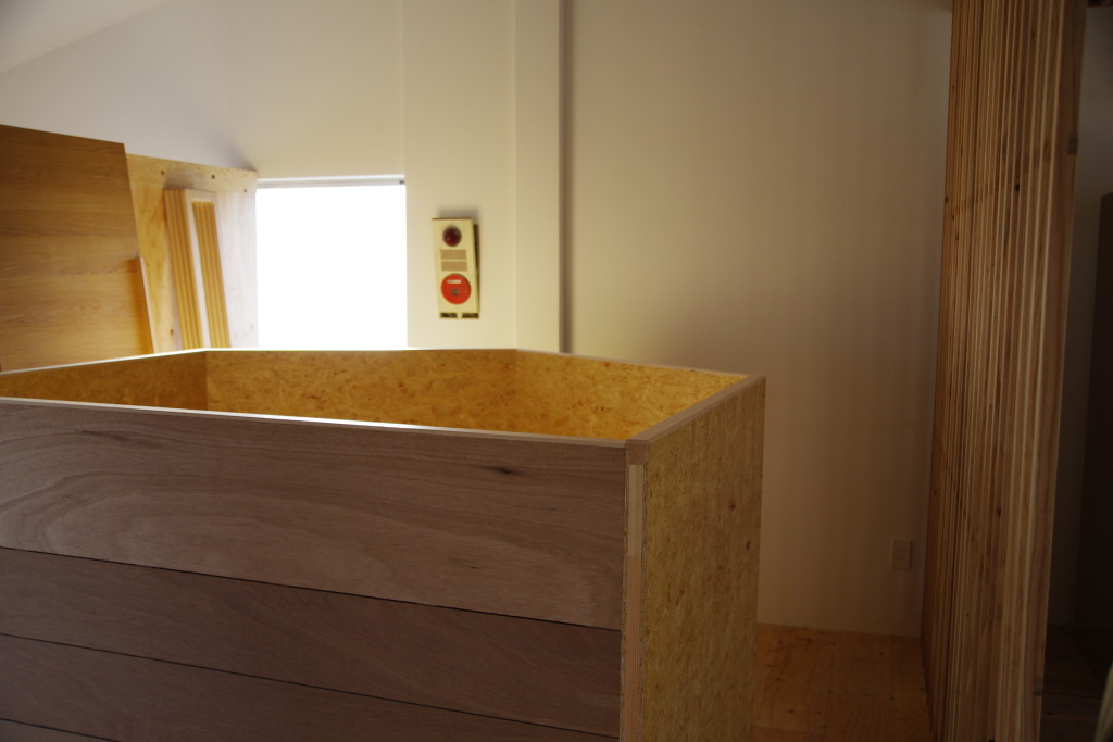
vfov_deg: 36.9
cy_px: 371
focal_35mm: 36
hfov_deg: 53.1
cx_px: 556
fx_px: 1113
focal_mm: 24
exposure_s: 1/250
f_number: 3.2
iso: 200
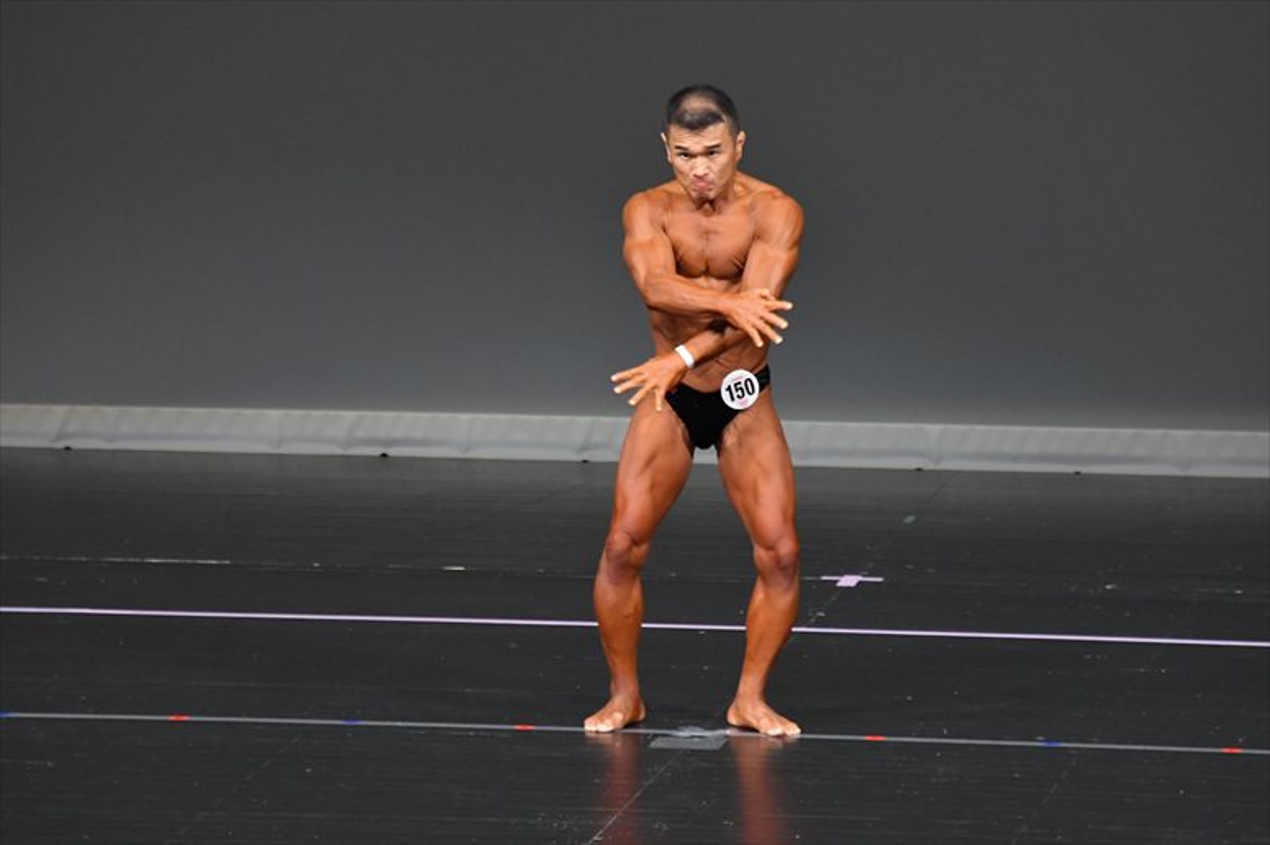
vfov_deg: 4.4
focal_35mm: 315
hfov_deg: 6.5
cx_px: 635
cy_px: 422
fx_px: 11107
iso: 4000
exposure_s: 1/400
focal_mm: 210
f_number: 5.6
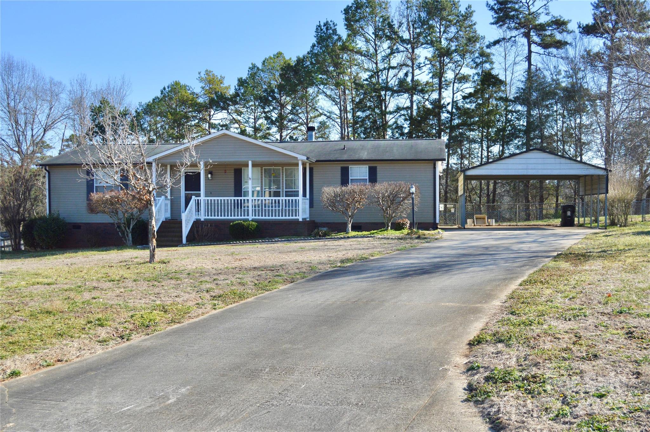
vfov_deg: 36.8
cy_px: 216
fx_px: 649
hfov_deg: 53.2
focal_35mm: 36
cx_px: 325
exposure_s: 1/1250
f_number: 5.6
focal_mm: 24
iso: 400
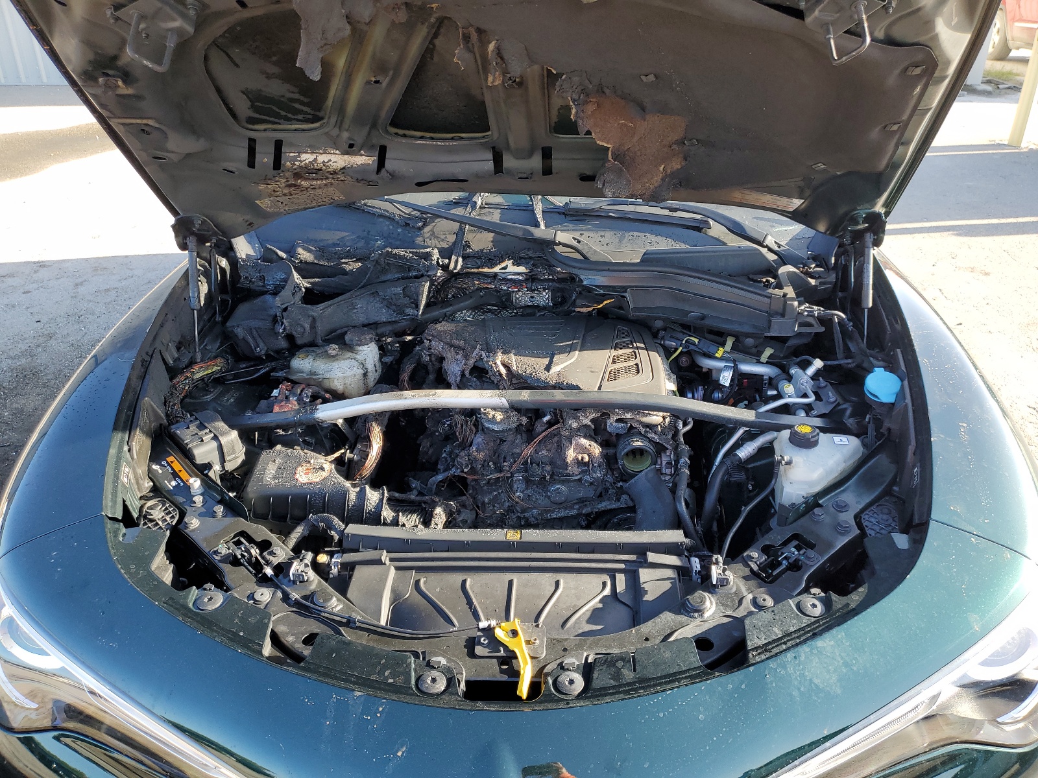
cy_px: 389
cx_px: 519
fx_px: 780
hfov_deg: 67.3
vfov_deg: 53.1
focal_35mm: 26
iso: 50
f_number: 1.5
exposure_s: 1/333
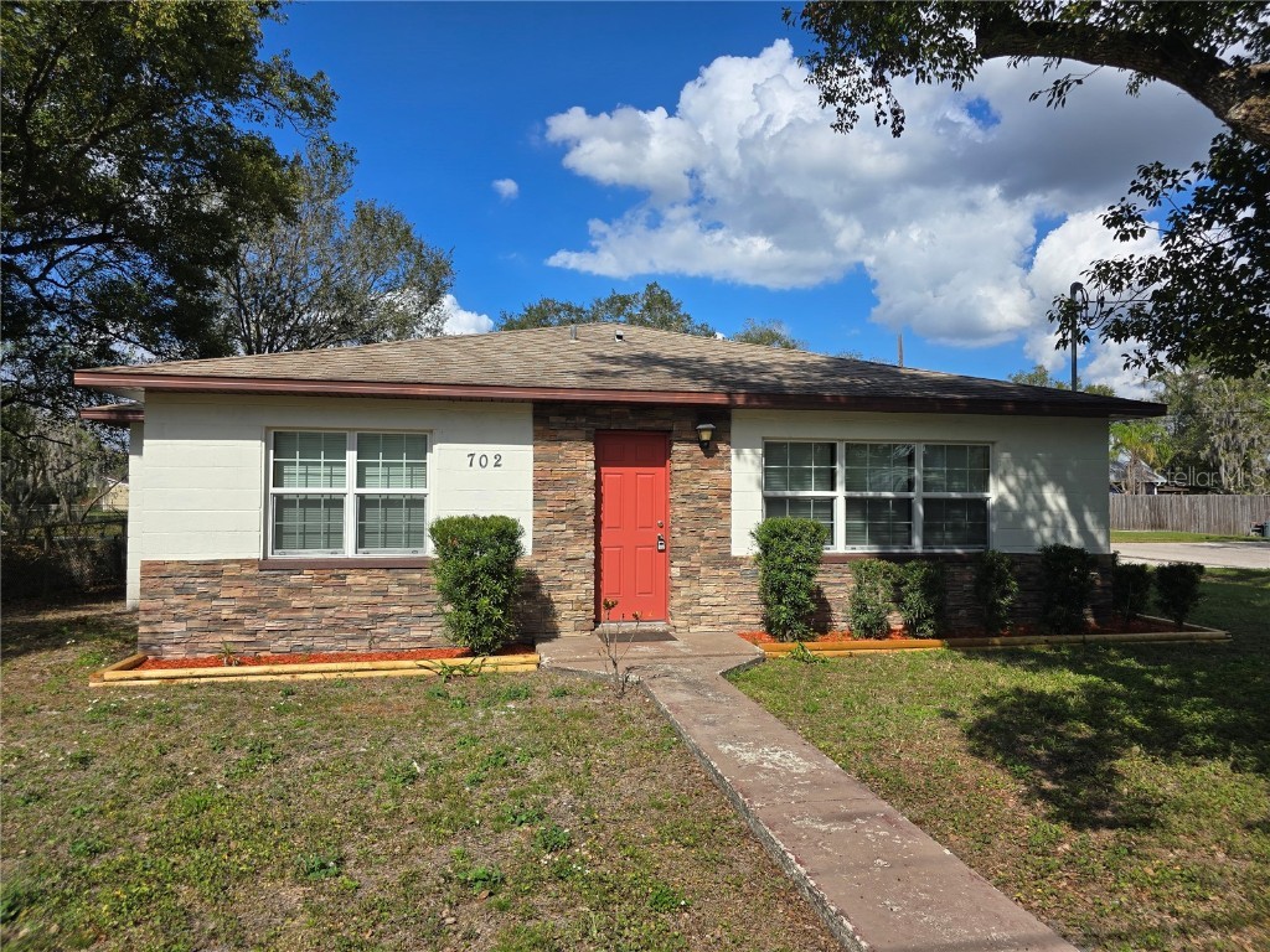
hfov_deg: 73.9
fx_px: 844
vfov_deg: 58.9
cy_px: 476
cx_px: 635
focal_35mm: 23
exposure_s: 1/1114
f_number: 1.7
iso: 12
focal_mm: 6.3
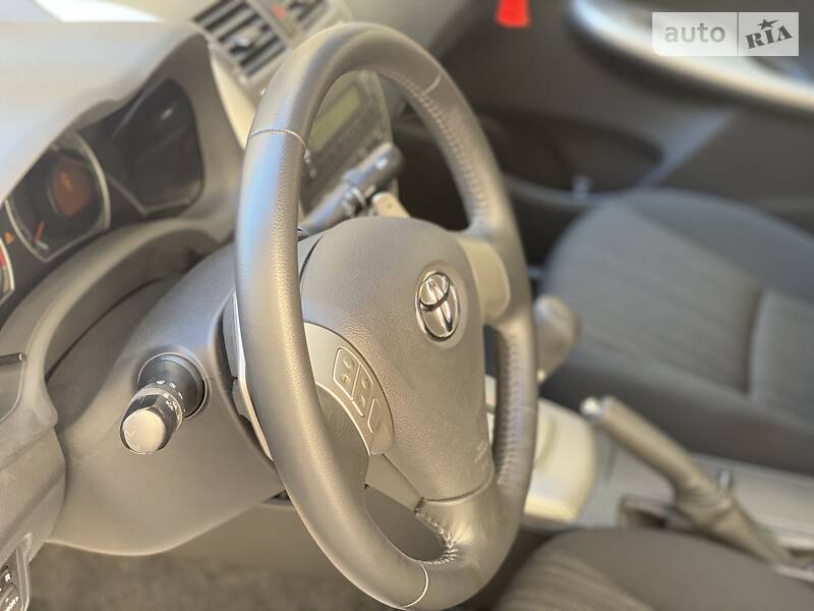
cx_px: 407
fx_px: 1223
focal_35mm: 52
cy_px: 306
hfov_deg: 36.8
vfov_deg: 28.0
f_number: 2
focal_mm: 6
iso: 200
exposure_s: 1/122
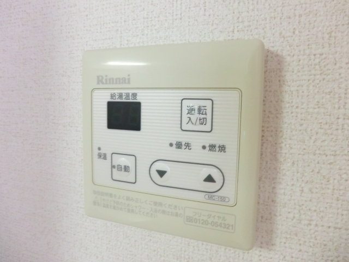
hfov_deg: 71.6
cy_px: 131
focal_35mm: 24
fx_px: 242
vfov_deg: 56.8
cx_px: 174
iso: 800
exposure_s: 1/40
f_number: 3.2
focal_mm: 4.3
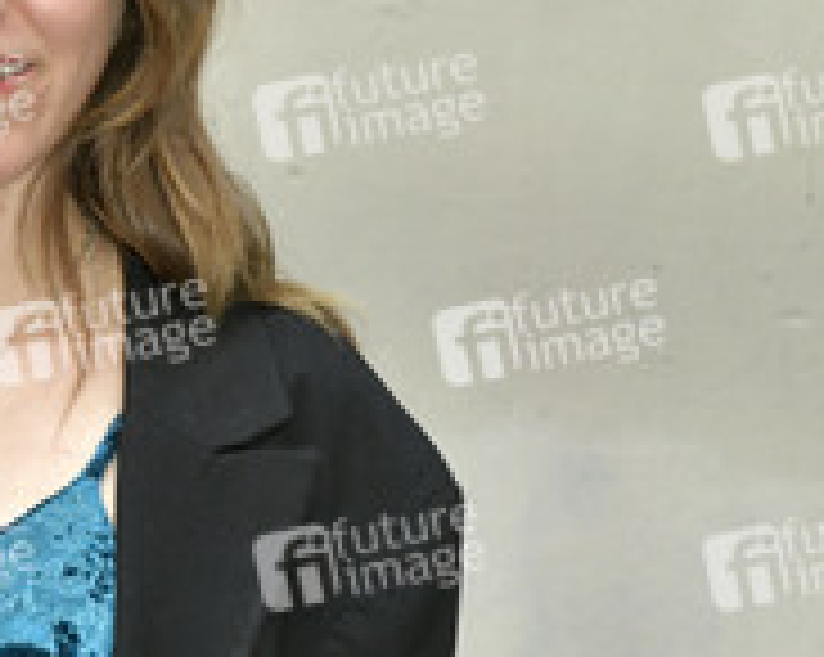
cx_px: -20
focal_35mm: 139
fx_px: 3386
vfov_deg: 11.1
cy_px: 220
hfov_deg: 13.7
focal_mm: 60
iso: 2000
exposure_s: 1/200
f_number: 7.1
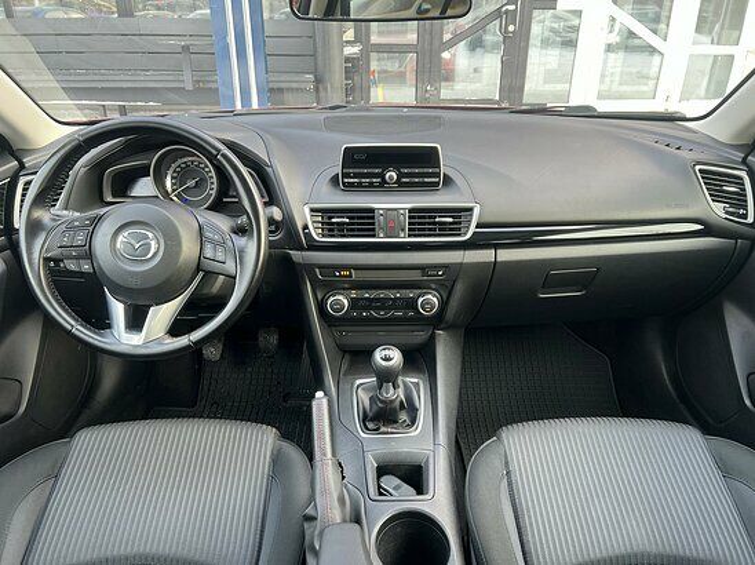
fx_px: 567
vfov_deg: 53.0
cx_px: 378
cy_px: 282
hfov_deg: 67.3
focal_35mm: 26
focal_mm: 5.7
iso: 125
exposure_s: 1/121
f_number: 1.5
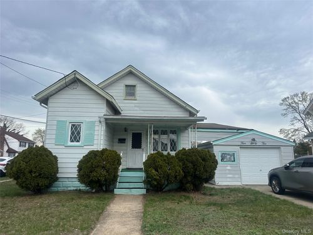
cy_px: 118
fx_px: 217
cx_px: 156
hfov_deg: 71.6
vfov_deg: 56.8
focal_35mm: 24
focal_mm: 6.86
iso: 80
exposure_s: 1/3472
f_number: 1.78
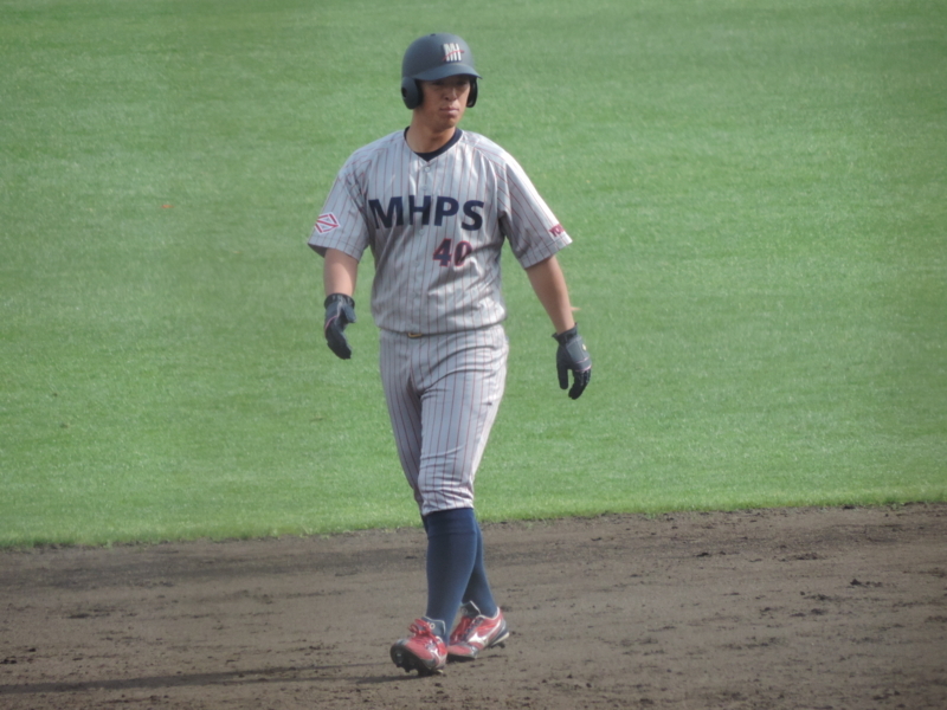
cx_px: 474
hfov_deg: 2.2
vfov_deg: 1.7
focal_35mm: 900
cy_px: 355
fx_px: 24622
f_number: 5.5
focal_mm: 160.5
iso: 280
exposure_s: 1/500
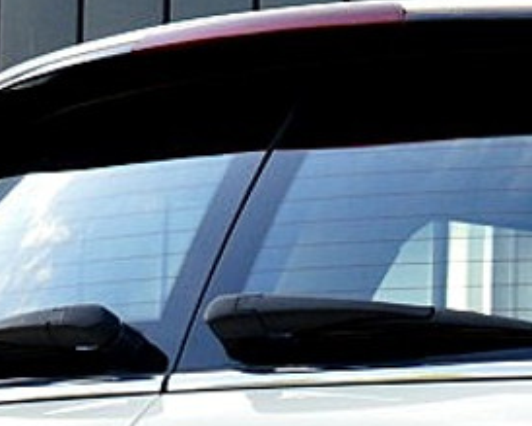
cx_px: 1078
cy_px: 630
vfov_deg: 4.9
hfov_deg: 6.0
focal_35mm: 316
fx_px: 4974
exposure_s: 1/125
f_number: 9
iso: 400
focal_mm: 32
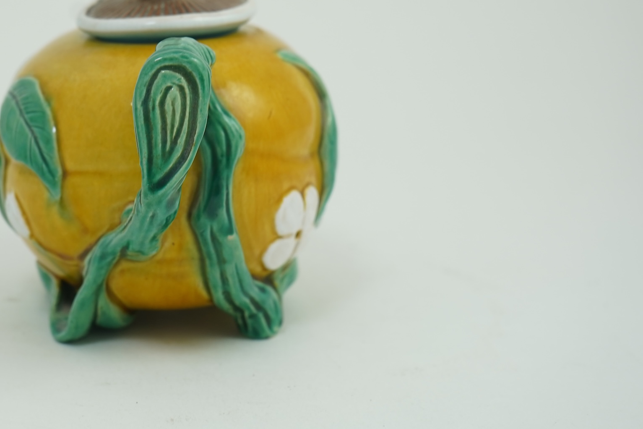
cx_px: 173
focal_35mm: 90
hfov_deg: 22.4
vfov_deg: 15.1
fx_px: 1607
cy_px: 123
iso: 250
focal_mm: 46
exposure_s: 1/25
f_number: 5.6
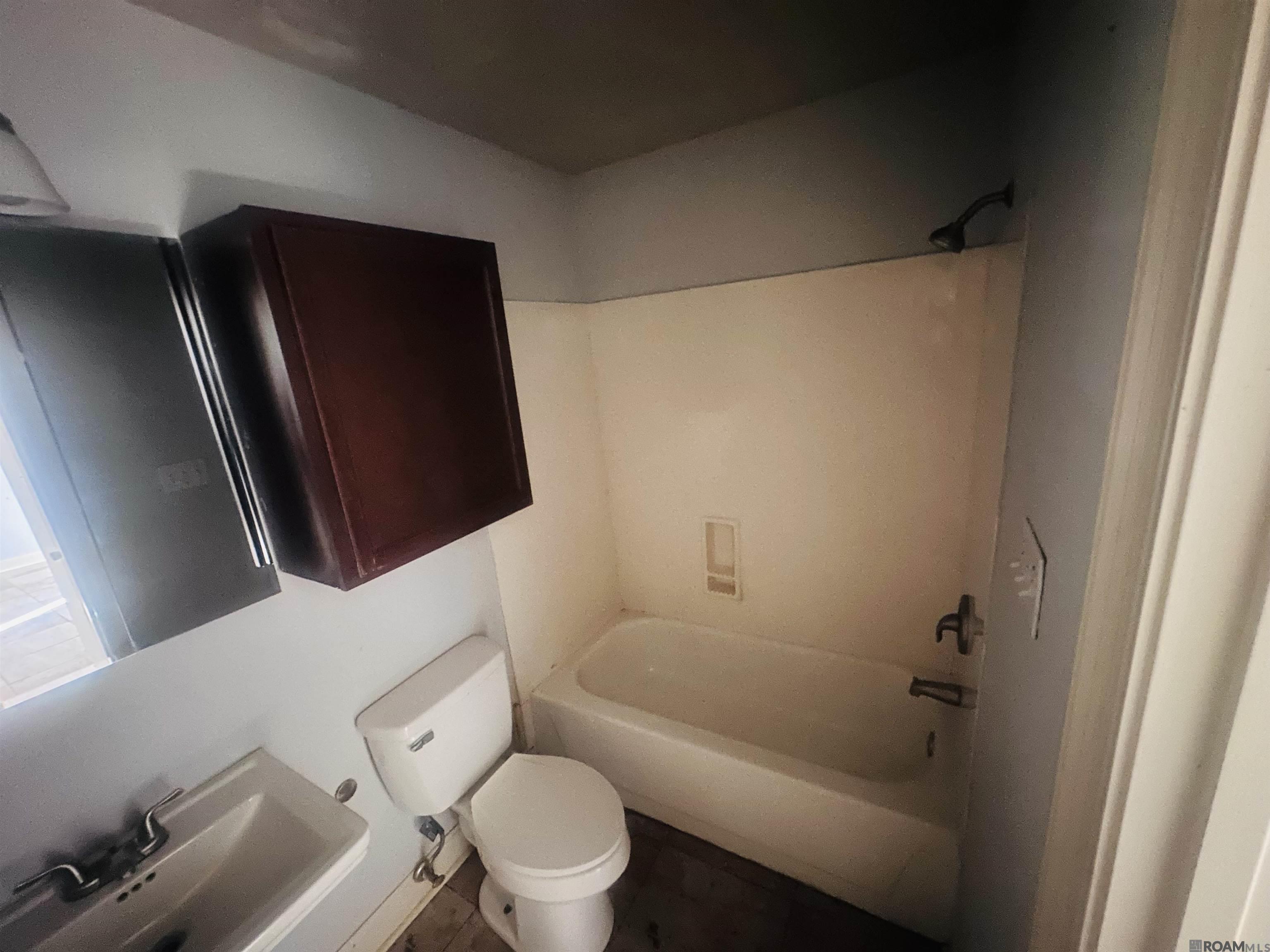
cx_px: 635
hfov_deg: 102.1
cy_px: 476
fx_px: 514
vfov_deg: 85.7
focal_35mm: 14
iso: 2000
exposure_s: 1/8
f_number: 2.2
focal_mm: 2.22
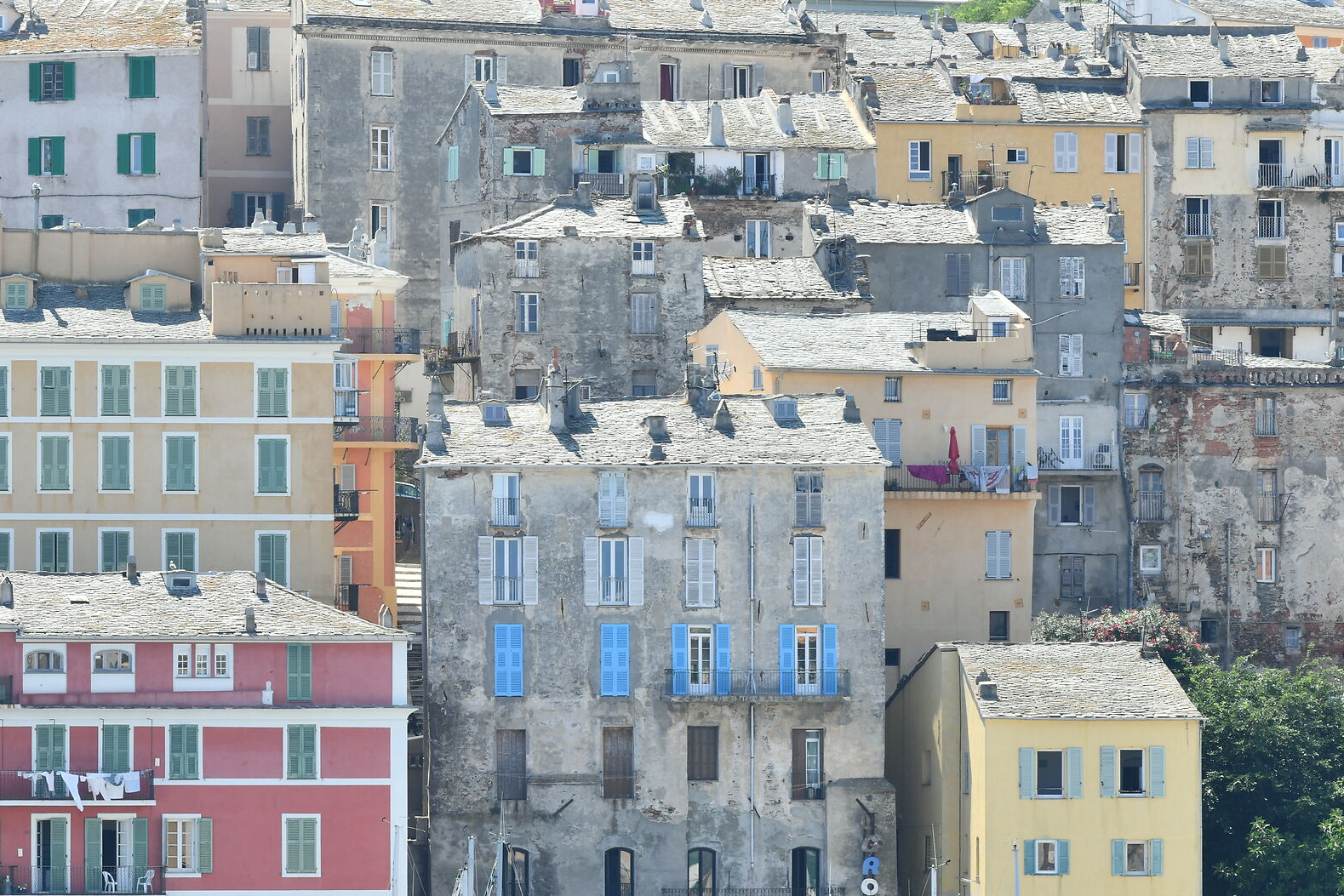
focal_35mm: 304
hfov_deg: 6.8
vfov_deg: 4.5
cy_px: 409
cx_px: 493
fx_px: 11350
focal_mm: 200
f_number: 13
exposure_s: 1/100
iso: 100
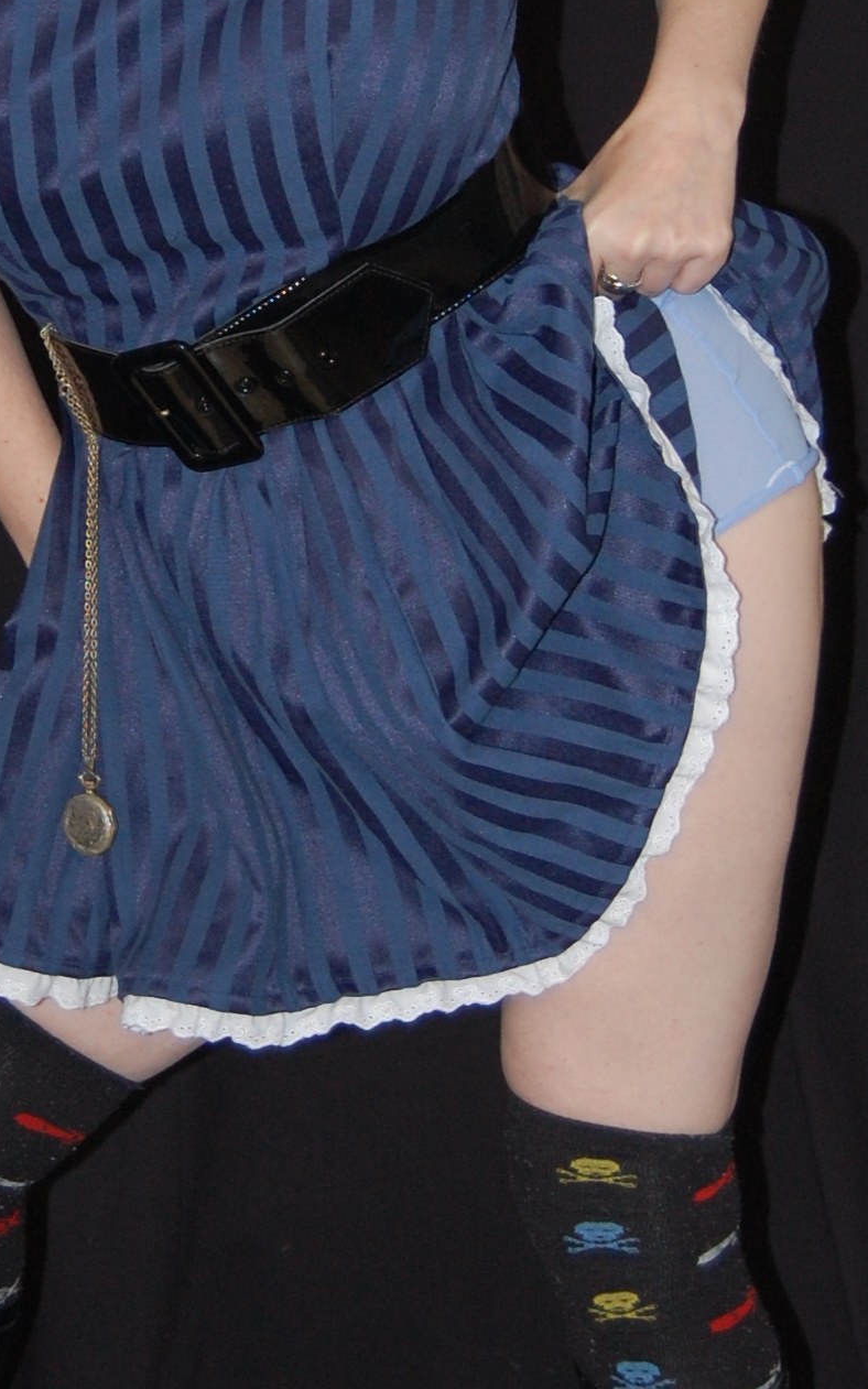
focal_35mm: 102
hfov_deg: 12.8
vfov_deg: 20.3
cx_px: 145
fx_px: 3861
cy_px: 376
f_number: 4.2
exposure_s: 1/60
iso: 400
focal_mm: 28
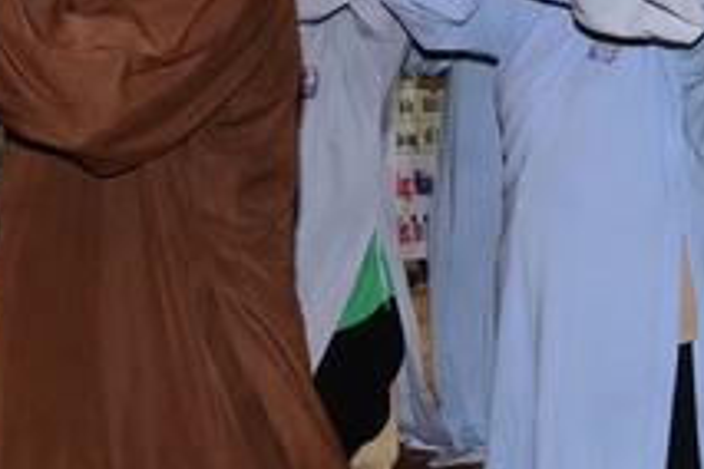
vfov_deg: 13.0
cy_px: 0
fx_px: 2034
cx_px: 549
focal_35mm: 104
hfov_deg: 19.5
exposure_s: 1/80
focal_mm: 34
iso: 1250
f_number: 5
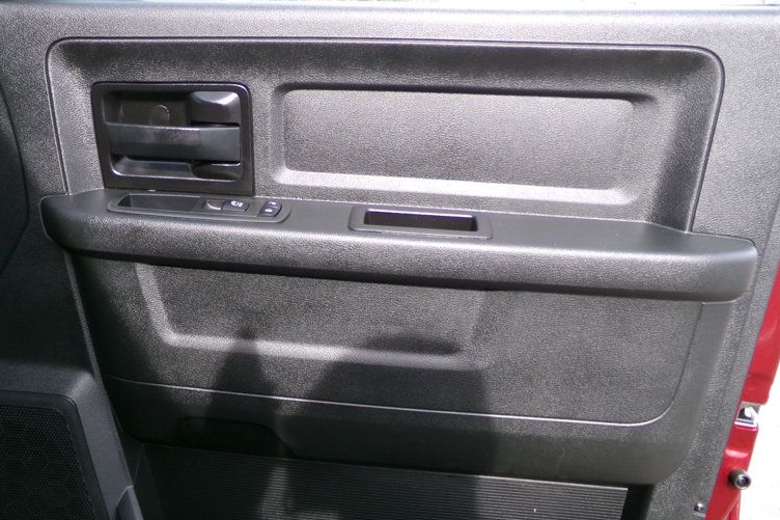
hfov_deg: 55.6
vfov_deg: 38.9
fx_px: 736
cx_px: 333
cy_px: 256
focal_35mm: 34
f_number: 3.7
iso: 100
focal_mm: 4.3
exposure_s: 1/100
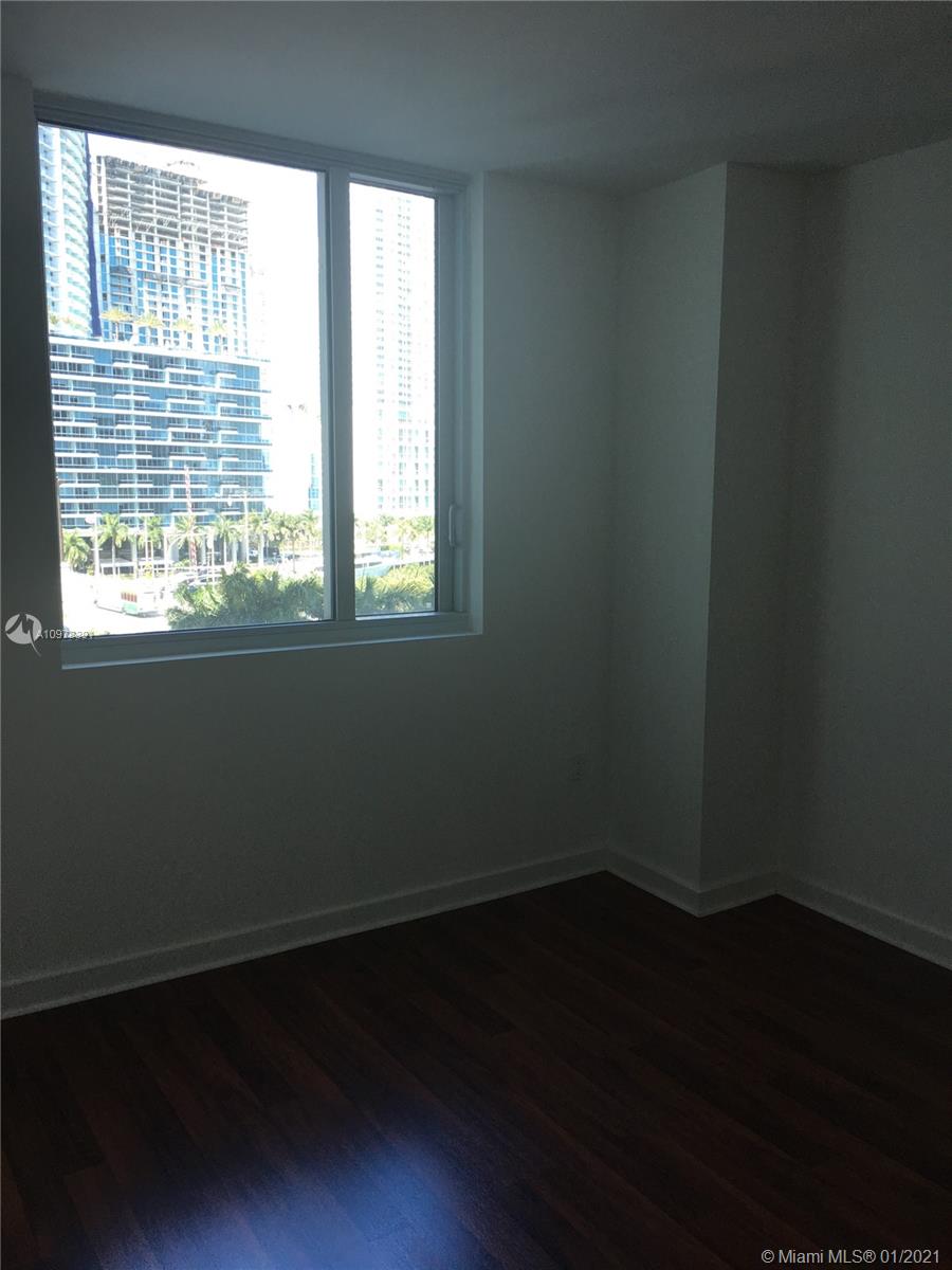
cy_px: 635
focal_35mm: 29
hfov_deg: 48.2
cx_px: 476
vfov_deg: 61.7
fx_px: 1063
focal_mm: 4.15
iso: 32
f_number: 2.2
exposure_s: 1/120
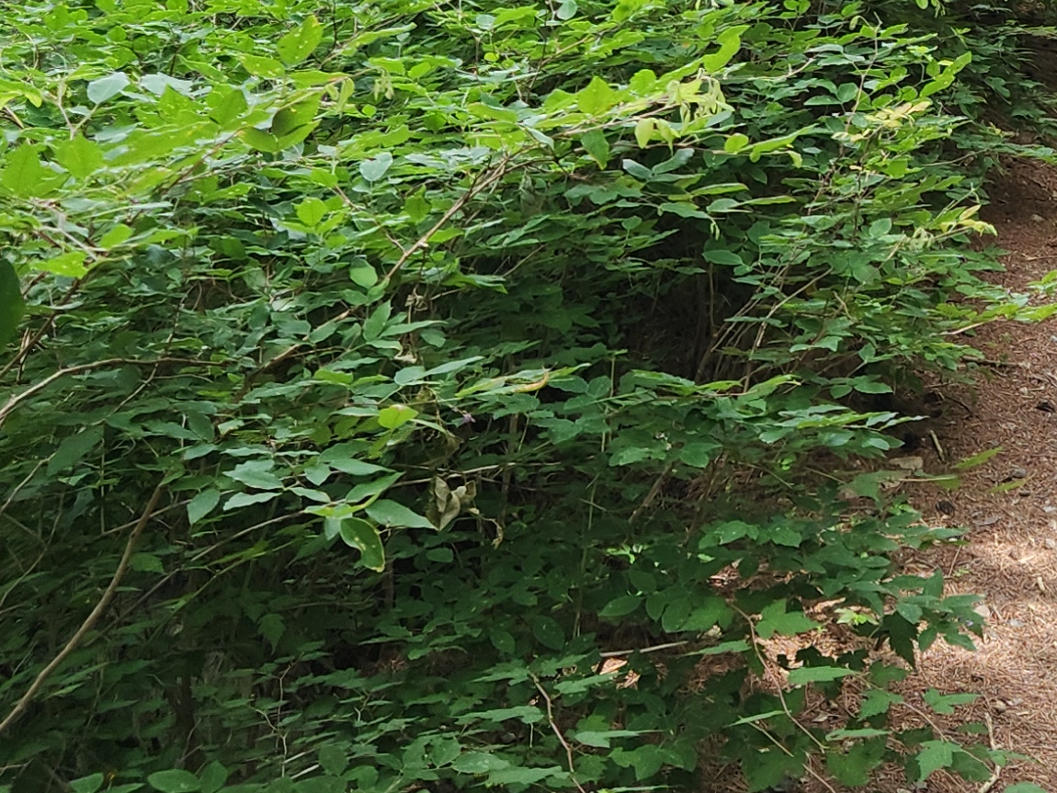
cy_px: -257
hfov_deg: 22.9
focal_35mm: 80
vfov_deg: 17.3
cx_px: 1176
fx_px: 2443
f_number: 1.8
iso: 64
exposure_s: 1/180
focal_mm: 5.4
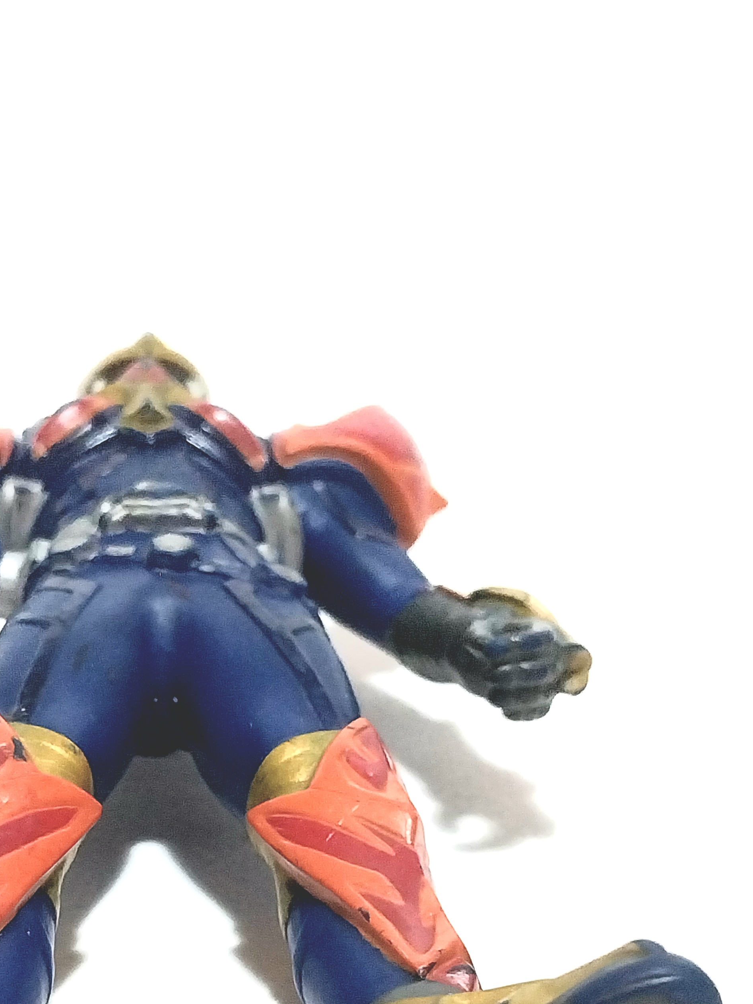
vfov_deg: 43.7
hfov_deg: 33.6
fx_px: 1218
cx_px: 185
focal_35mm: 42
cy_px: 718
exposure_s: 1/25
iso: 400
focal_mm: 4
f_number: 1.8
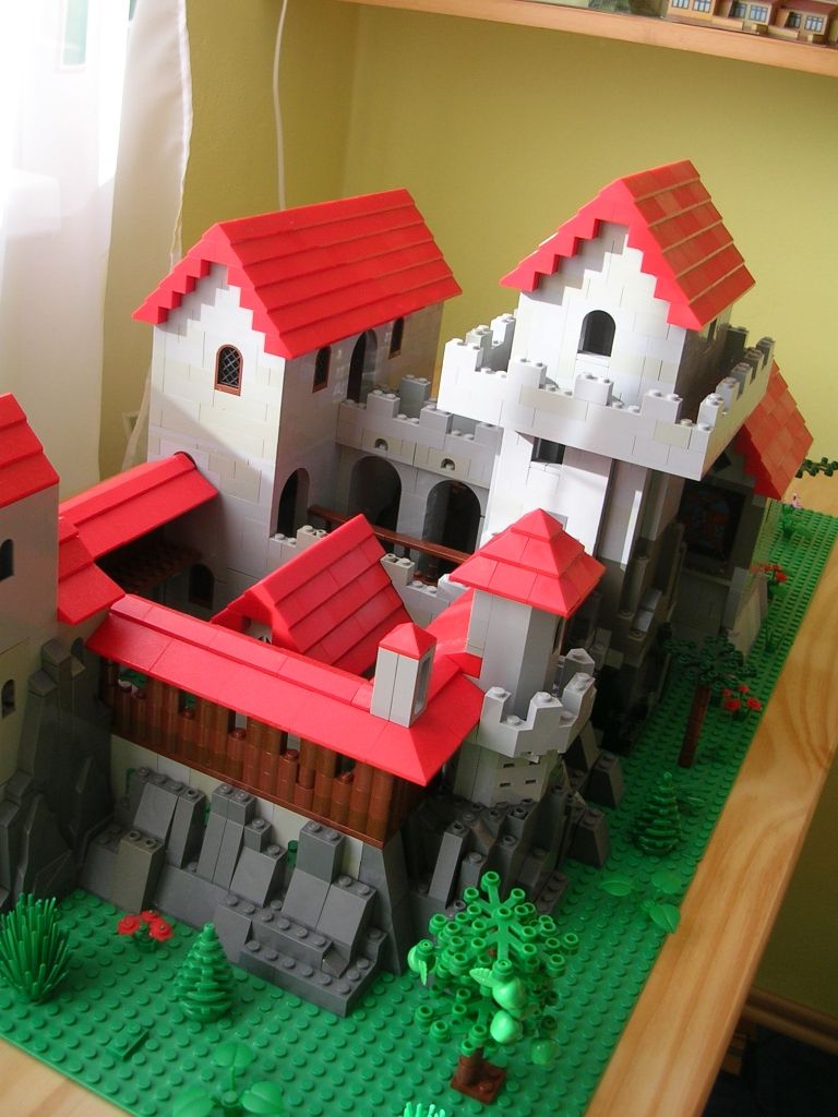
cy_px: 558
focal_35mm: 38
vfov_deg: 49.0
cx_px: 419
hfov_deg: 37.7
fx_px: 1227
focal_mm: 5.8
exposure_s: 1/83.5
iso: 50
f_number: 2.8
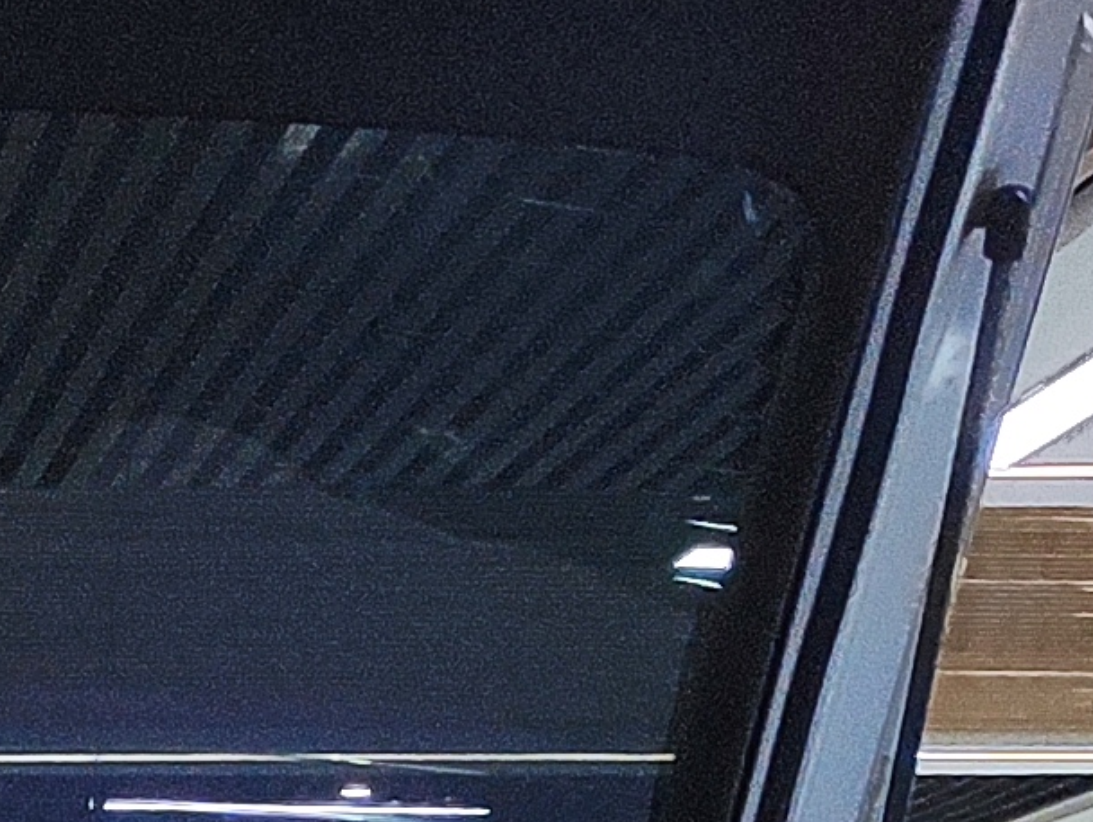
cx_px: -512
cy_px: 1907
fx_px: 6004
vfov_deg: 7.4
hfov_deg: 10.1
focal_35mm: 190
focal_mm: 5.43
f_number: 1.89
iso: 187
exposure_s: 1/33
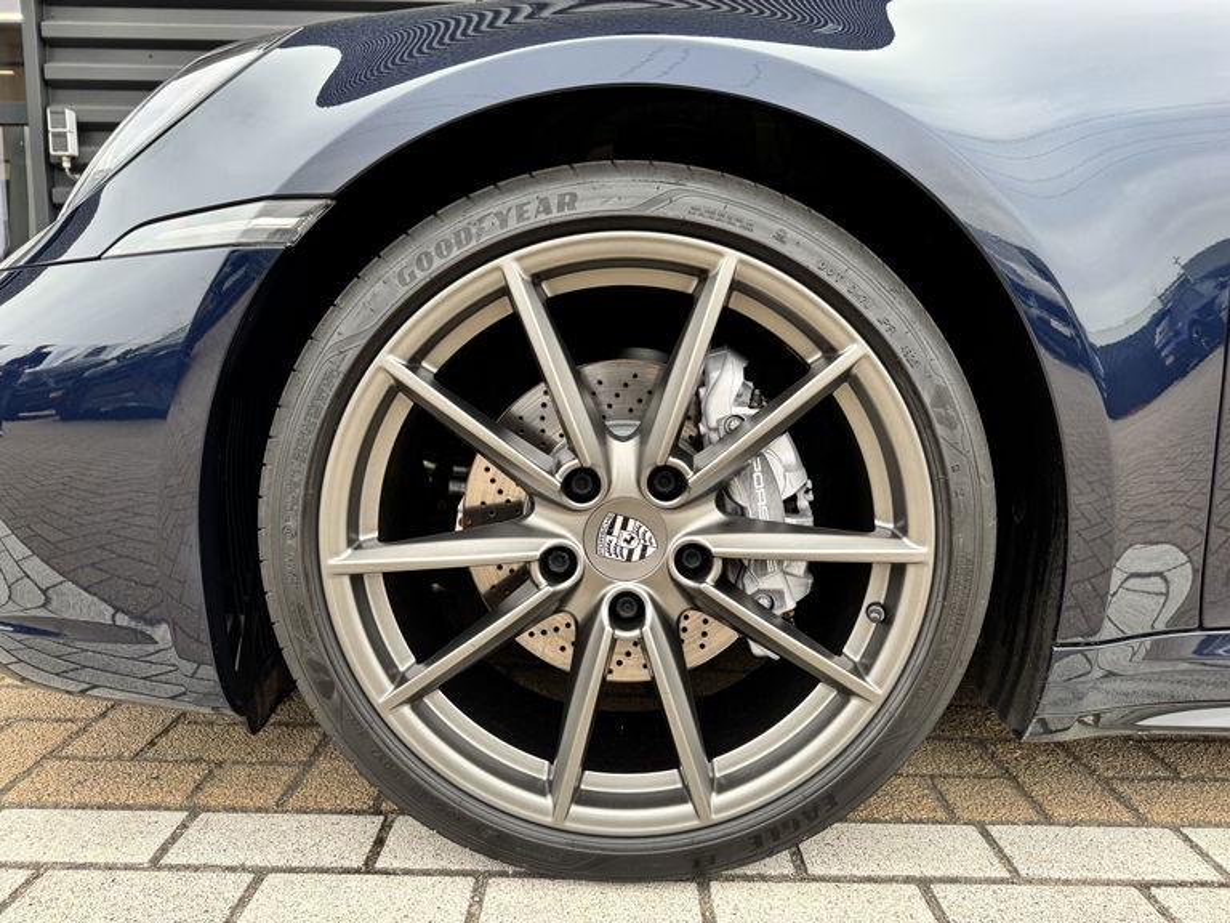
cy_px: 462
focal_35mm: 24
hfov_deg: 71.6
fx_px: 853
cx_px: 615
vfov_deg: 56.8
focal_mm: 6.76
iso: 100
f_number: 1.78
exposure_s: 1/121
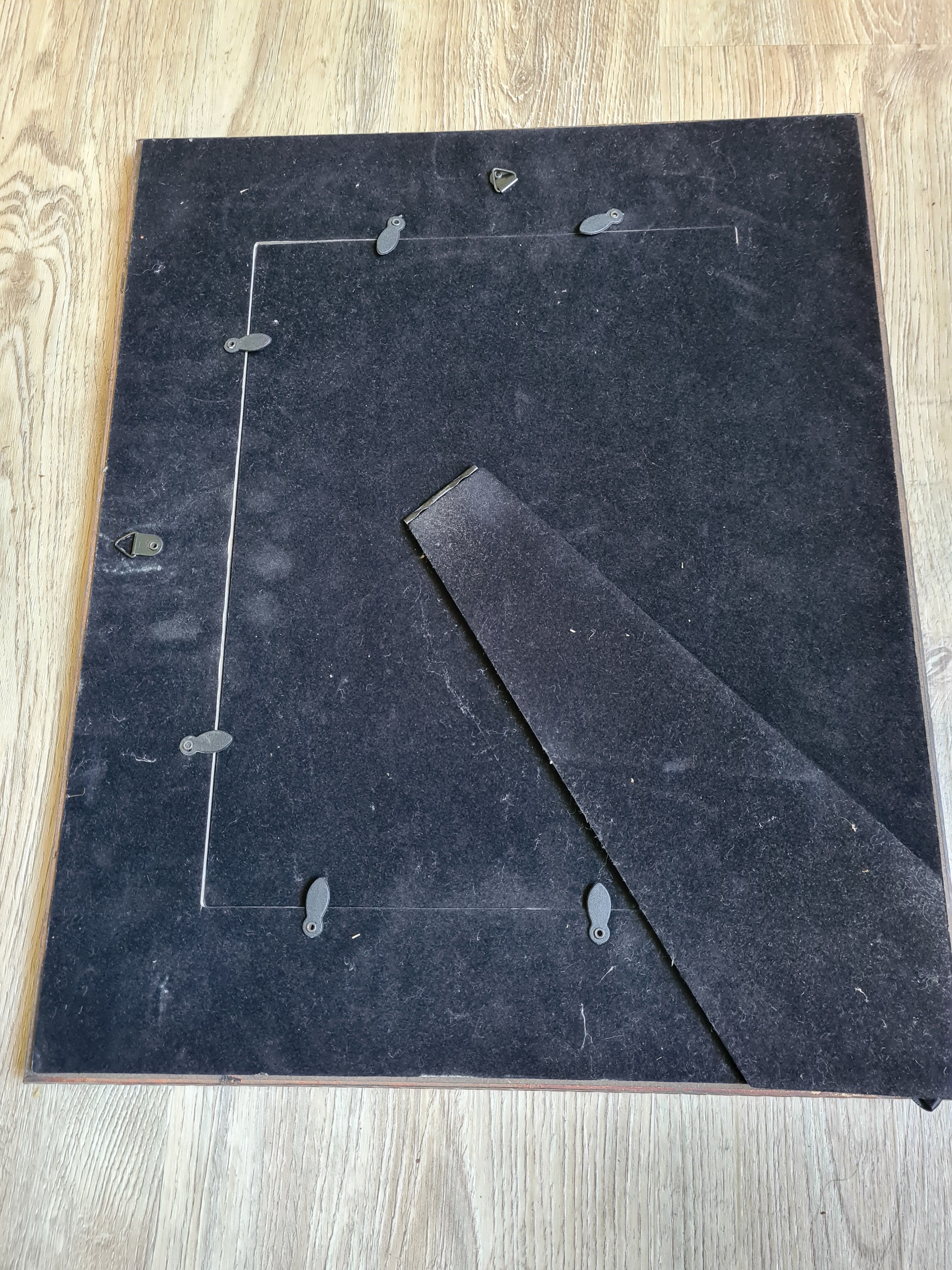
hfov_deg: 53.1
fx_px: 953
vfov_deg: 67.3
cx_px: 476
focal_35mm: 26
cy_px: 635
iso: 800
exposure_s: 1/50
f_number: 1.8
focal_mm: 5.4
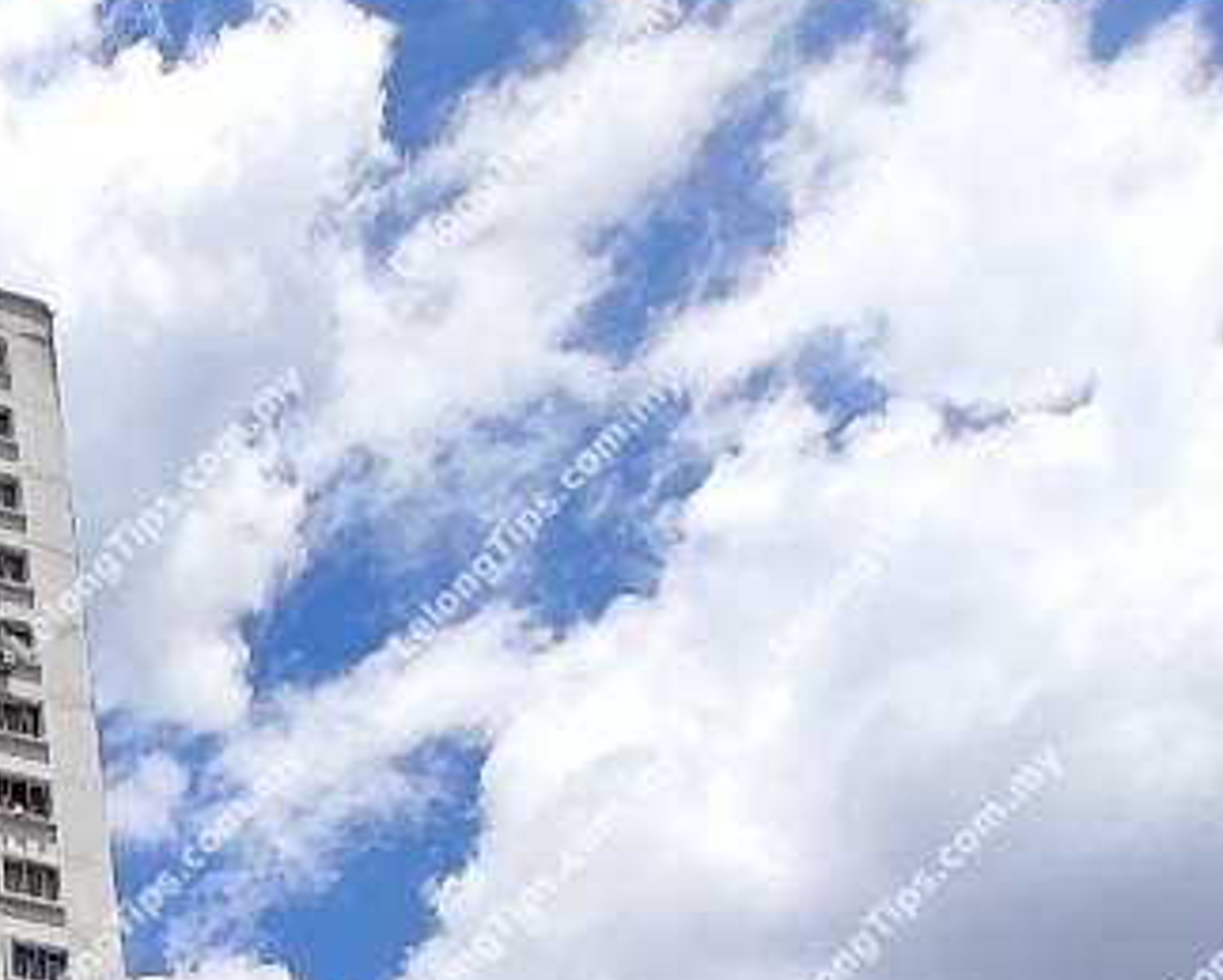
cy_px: 1531
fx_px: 1956
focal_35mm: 54
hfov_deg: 26.3
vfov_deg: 22.3
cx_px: -568
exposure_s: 1/2315
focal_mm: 1.65
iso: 50
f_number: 2.2
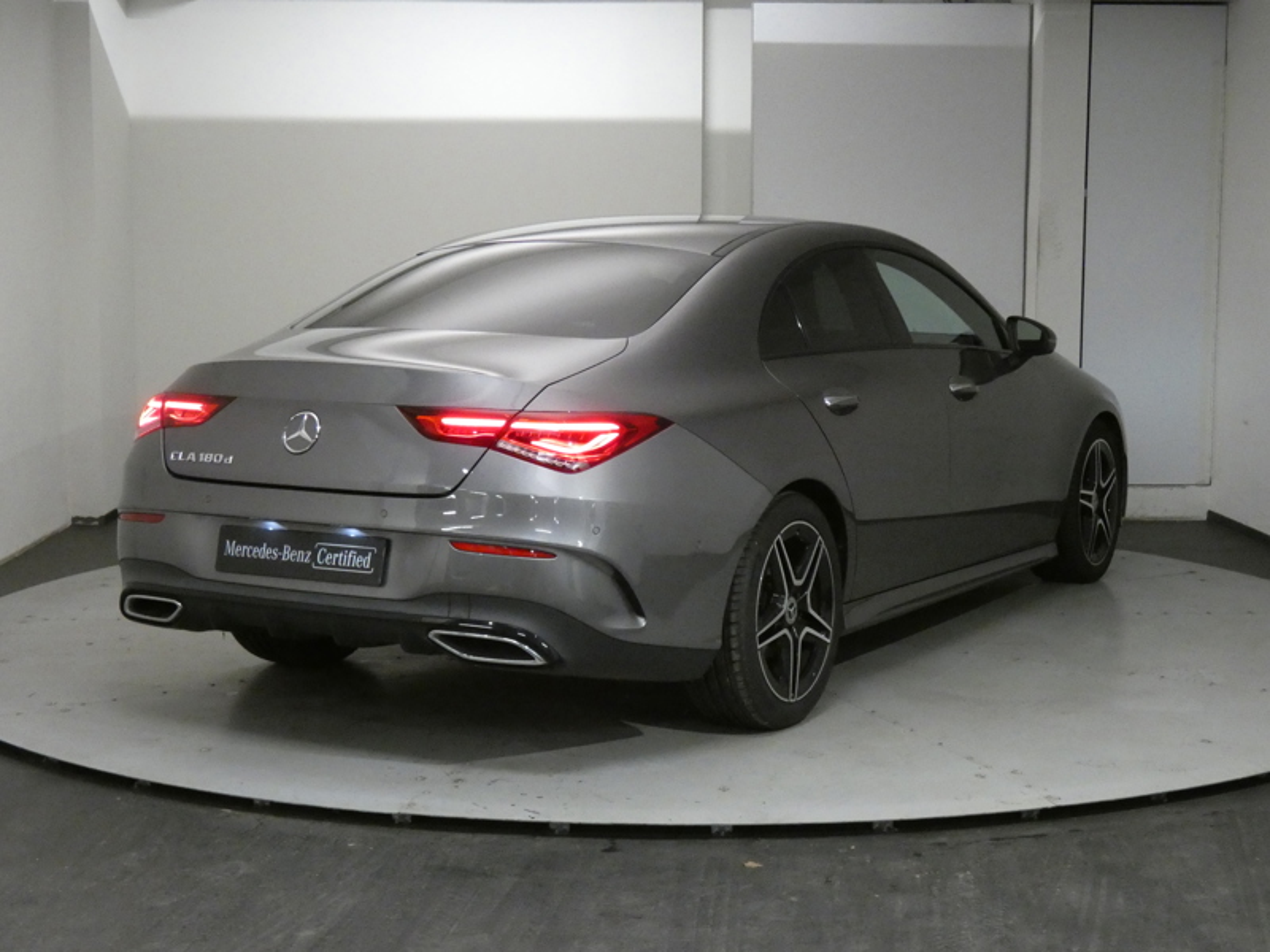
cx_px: 635
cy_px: 476
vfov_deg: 27.5
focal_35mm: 53
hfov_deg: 36.2
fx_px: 1944
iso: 1600
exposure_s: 1/80
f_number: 3.9
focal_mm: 9.5
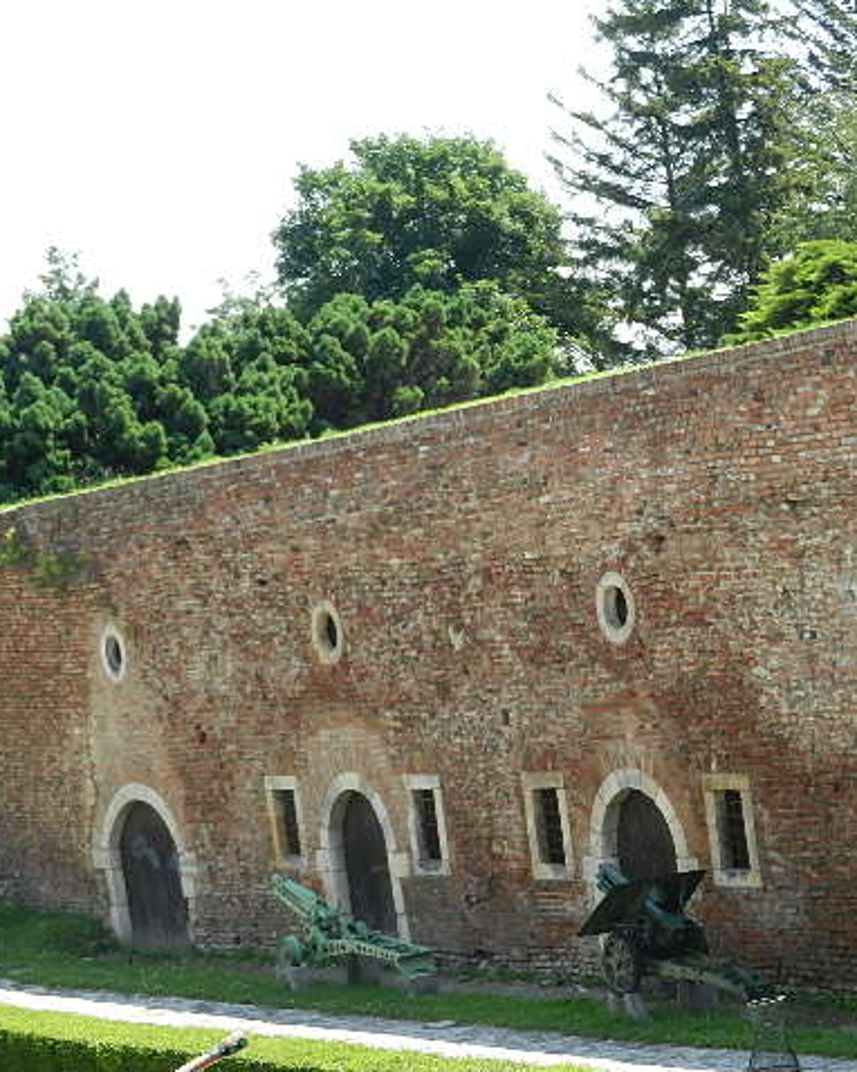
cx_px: 545
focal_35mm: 119
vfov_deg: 16.2
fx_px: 3775
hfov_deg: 12.9
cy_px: 536
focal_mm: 16.3
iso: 160
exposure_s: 1/320
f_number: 4.9
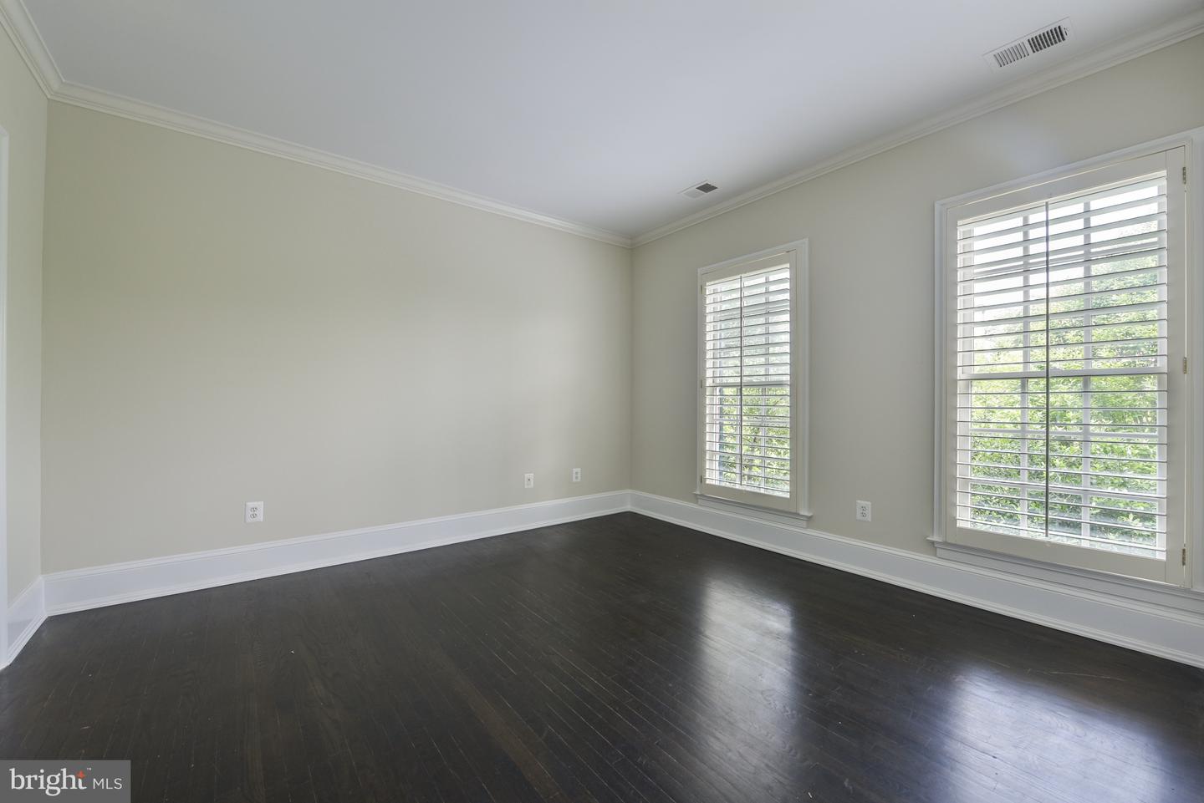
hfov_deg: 104.2
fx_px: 468
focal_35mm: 14
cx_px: 602
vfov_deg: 81.2
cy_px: 402
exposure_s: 1/8
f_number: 8
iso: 200
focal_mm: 14
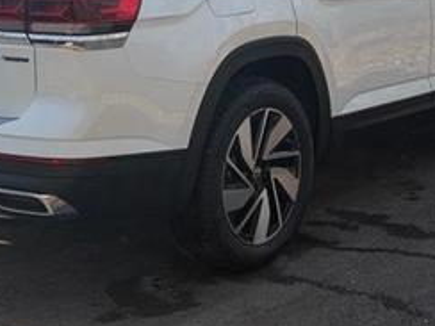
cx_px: 180
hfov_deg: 19.8
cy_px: 29
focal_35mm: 99
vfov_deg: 14.8
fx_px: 1244
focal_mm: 6.76
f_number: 1.78
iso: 80
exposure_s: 1/3534
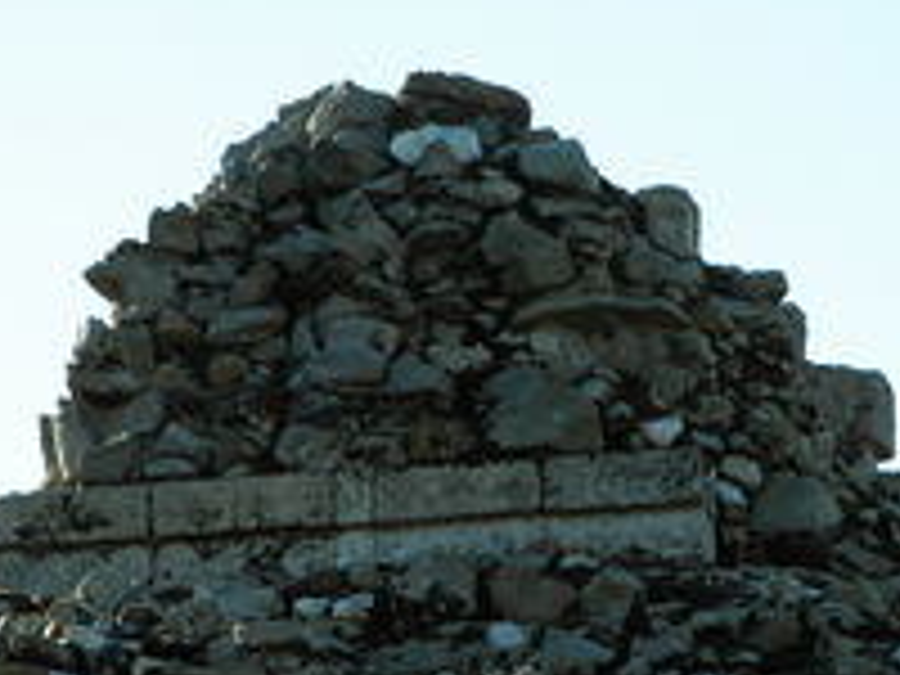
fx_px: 10712
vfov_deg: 3.6
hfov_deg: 4.8
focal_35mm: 412
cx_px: 662
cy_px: 504
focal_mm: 52.4
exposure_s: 1/279
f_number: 5.1
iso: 100
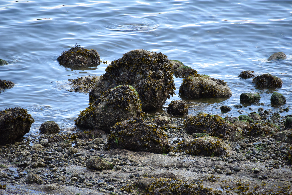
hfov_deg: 6.9
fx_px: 2434
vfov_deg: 4.6
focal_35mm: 300
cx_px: 146
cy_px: 98
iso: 900
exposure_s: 1/640
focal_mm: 300
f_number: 5.6
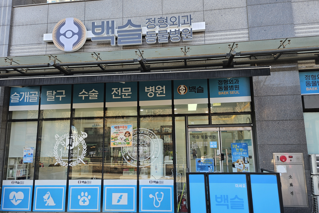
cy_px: 115
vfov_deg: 49.5
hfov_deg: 69.4
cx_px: 156
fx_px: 230
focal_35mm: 26
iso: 32
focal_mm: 5.4
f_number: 1.8
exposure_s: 1/120
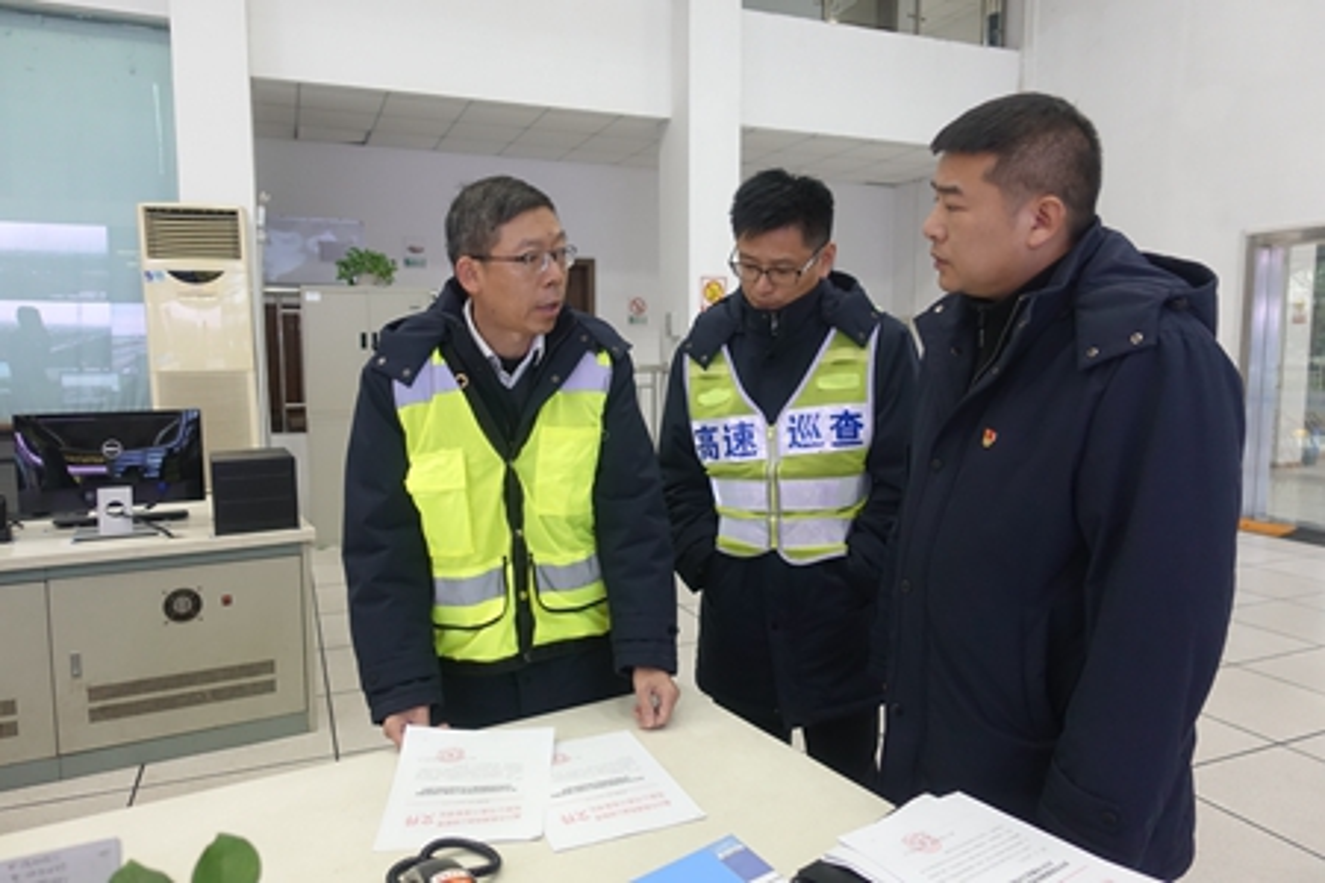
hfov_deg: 73.7
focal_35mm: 24
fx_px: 883
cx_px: 662
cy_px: 442
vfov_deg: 53.1
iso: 640
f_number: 1.8
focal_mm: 8.8
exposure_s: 1/60
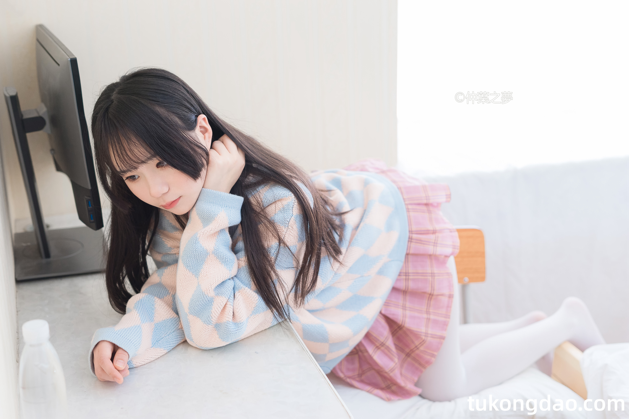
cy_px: 210
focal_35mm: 50
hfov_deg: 39.6
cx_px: 314
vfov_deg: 27.0
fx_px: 874
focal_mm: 50
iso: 640
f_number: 2.8
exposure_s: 1/60
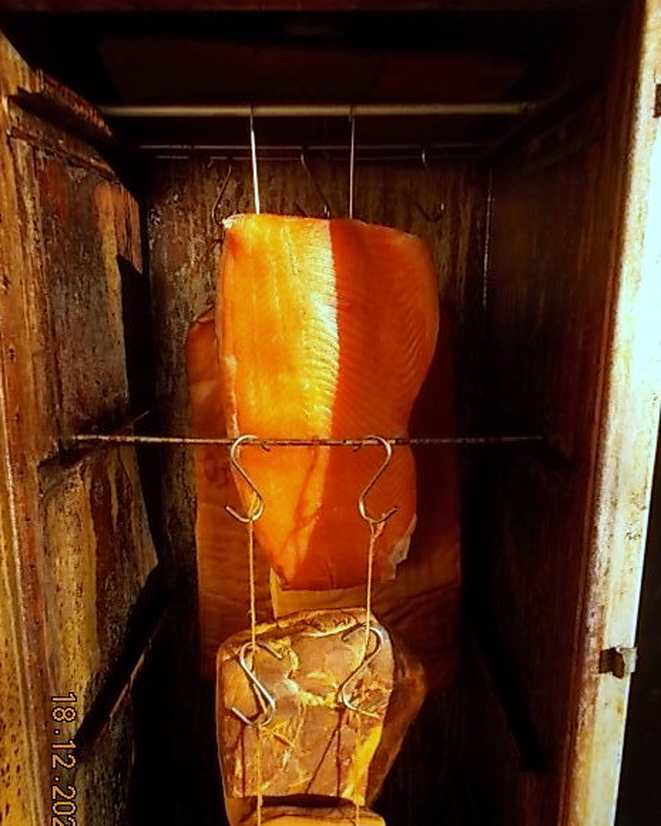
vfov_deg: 62.2
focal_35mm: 28
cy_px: 437
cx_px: 325
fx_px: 685
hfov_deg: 51.5
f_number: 3.2
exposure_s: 1/160
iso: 80
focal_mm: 4.6
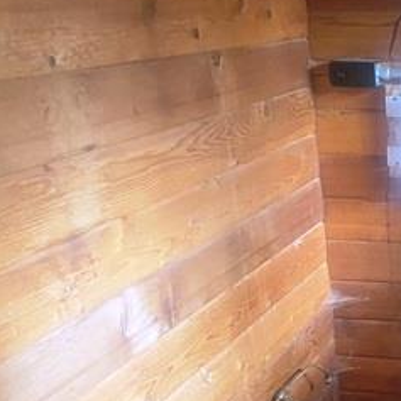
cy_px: 354
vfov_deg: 26.9
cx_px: 482
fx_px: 813
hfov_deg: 25.0
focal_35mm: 62
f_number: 1.8
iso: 640
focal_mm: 4.25
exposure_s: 1/36
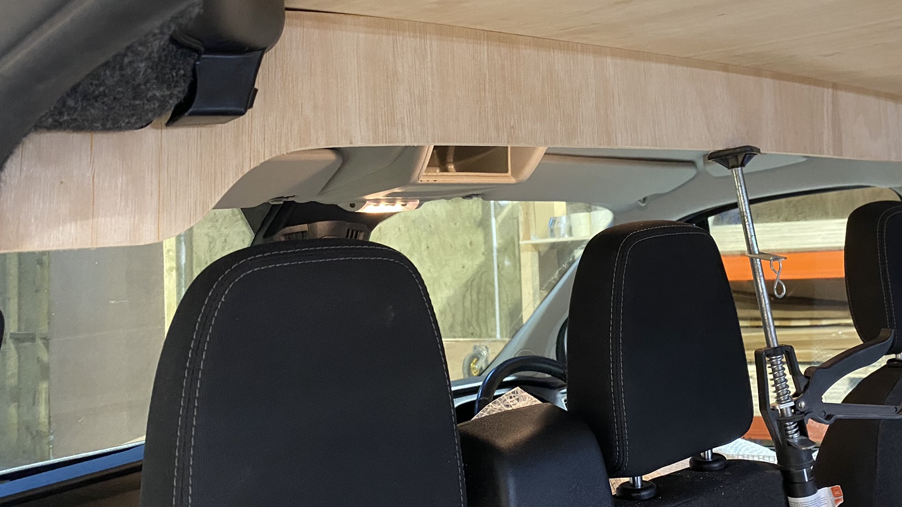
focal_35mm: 36
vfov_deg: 32.5
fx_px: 861
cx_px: 535
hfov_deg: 54.9
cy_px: 156
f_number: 1.8
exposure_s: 1/25
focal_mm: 4.25
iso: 500
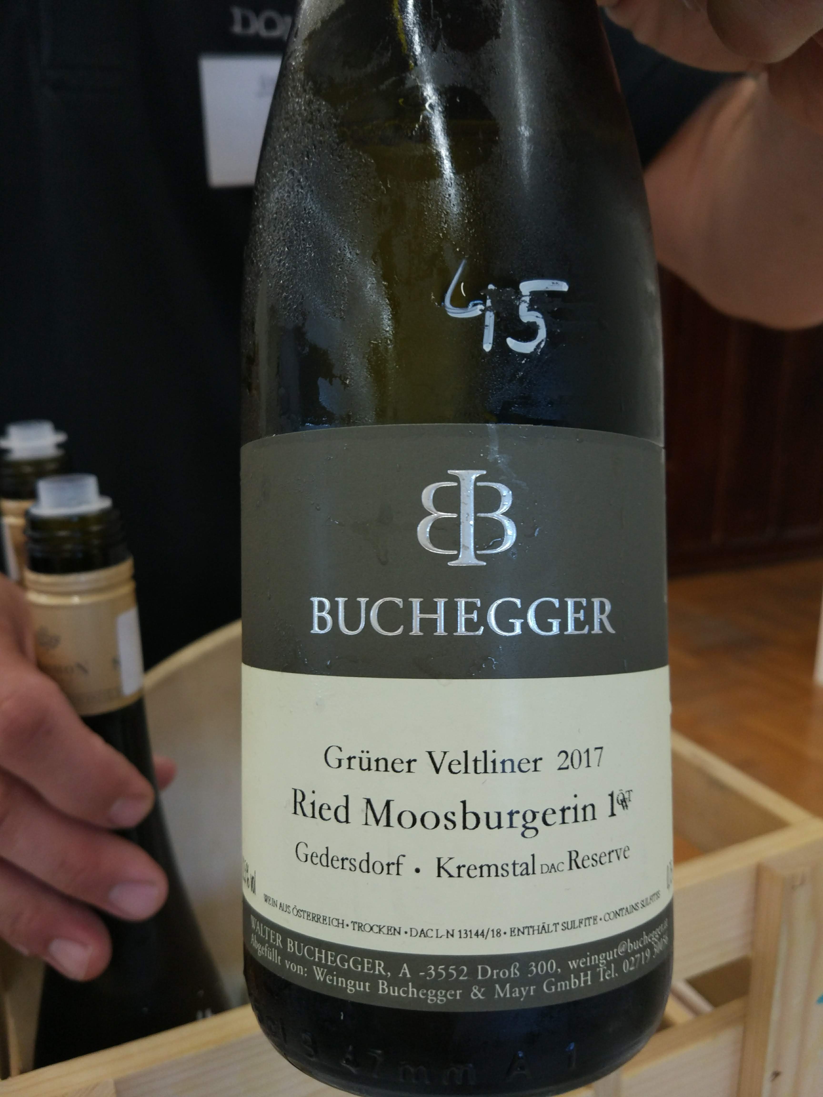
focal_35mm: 28
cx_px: 412
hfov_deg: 49.7
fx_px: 888
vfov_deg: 63.4
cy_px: 548
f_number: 2
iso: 231
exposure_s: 1/50
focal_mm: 4.26
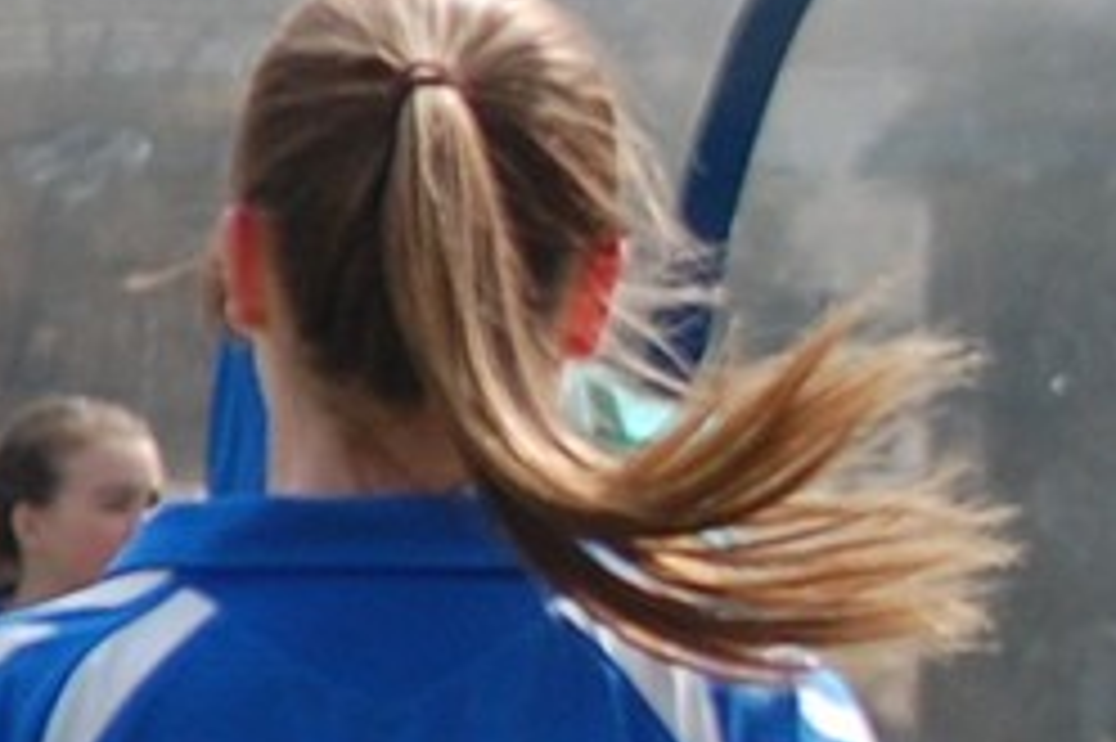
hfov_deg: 3.0
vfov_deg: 2.0
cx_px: 1742
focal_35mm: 682
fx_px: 21127
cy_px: 1207
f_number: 4.8
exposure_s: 1/1000
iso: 360
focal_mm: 110
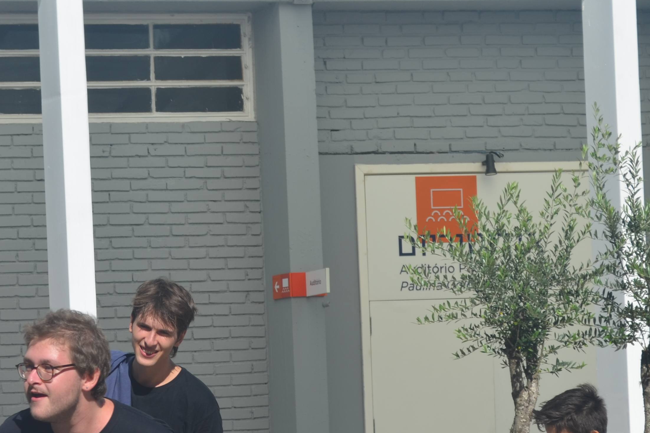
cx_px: -14
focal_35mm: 184
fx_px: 3324
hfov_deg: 11.1
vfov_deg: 7.4
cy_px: 472
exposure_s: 1/320
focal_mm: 55
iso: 100
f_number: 9
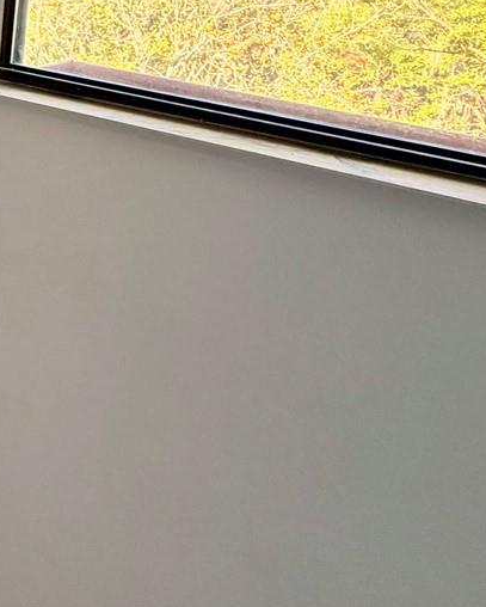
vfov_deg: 38.6
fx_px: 772
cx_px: -228
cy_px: 17
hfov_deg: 26.3
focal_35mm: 43
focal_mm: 2.22
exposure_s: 1/121
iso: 125
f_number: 2.2
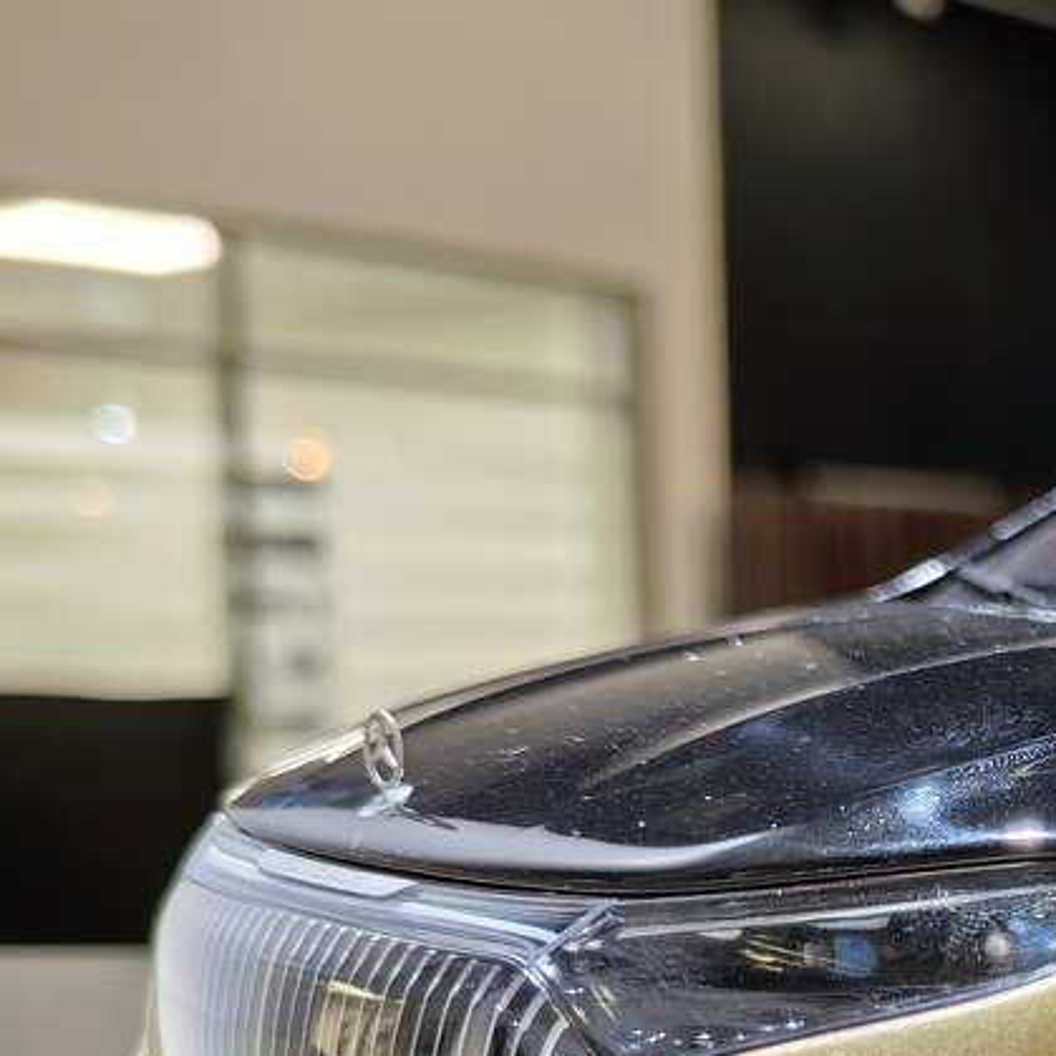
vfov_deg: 23.9
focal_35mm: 70
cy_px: 960
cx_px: 1489
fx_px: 2416
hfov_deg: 21.5
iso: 125
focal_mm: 5.52
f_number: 1.9
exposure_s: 1/49.6
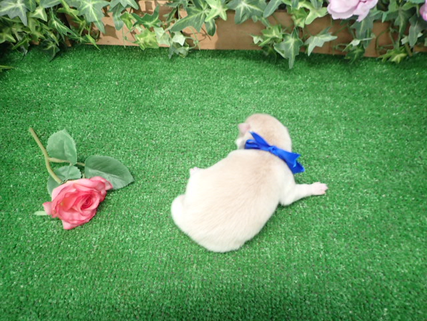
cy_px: 160
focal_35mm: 25
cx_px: 214
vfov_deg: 54.9
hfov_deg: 69.4
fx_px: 308
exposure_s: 1/40
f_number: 2
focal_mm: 4.5
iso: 400
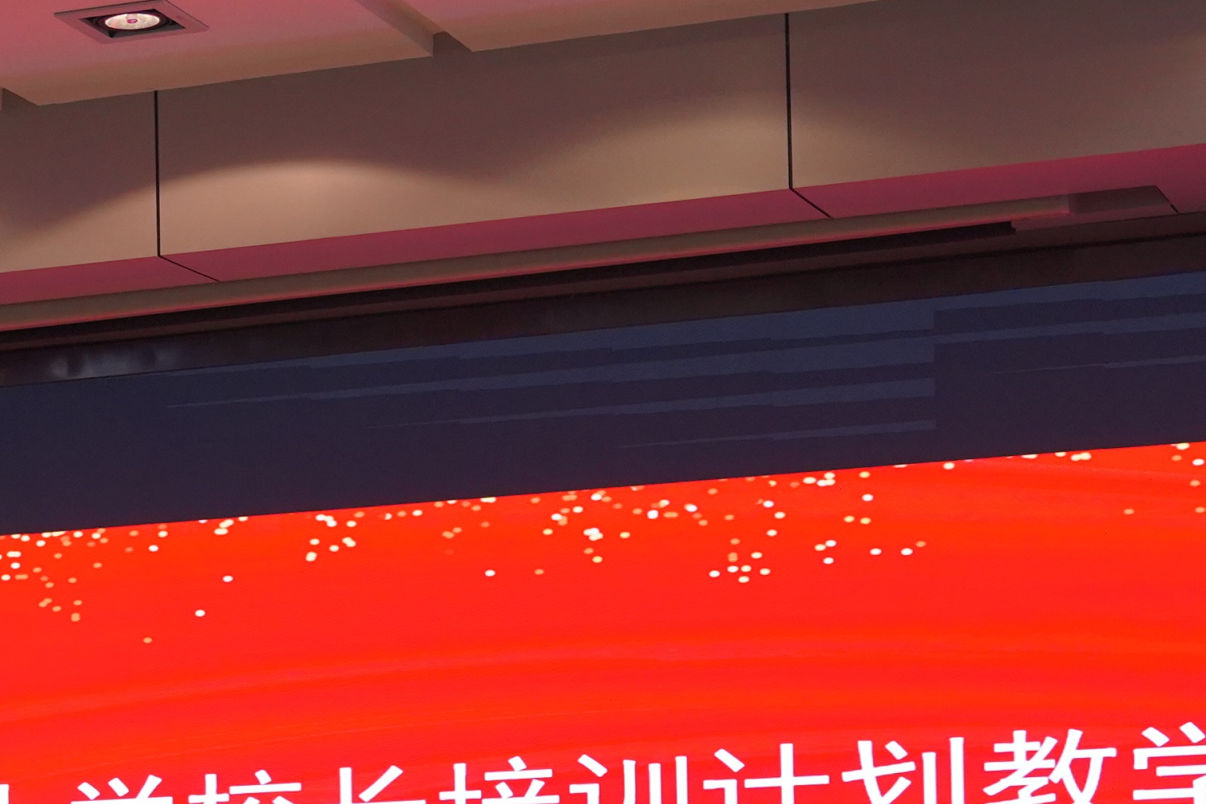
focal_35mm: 115
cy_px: 1041
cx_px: 315
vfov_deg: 11.6
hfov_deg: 17.7
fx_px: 3851
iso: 1600
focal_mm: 35
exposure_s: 1/160
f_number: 4
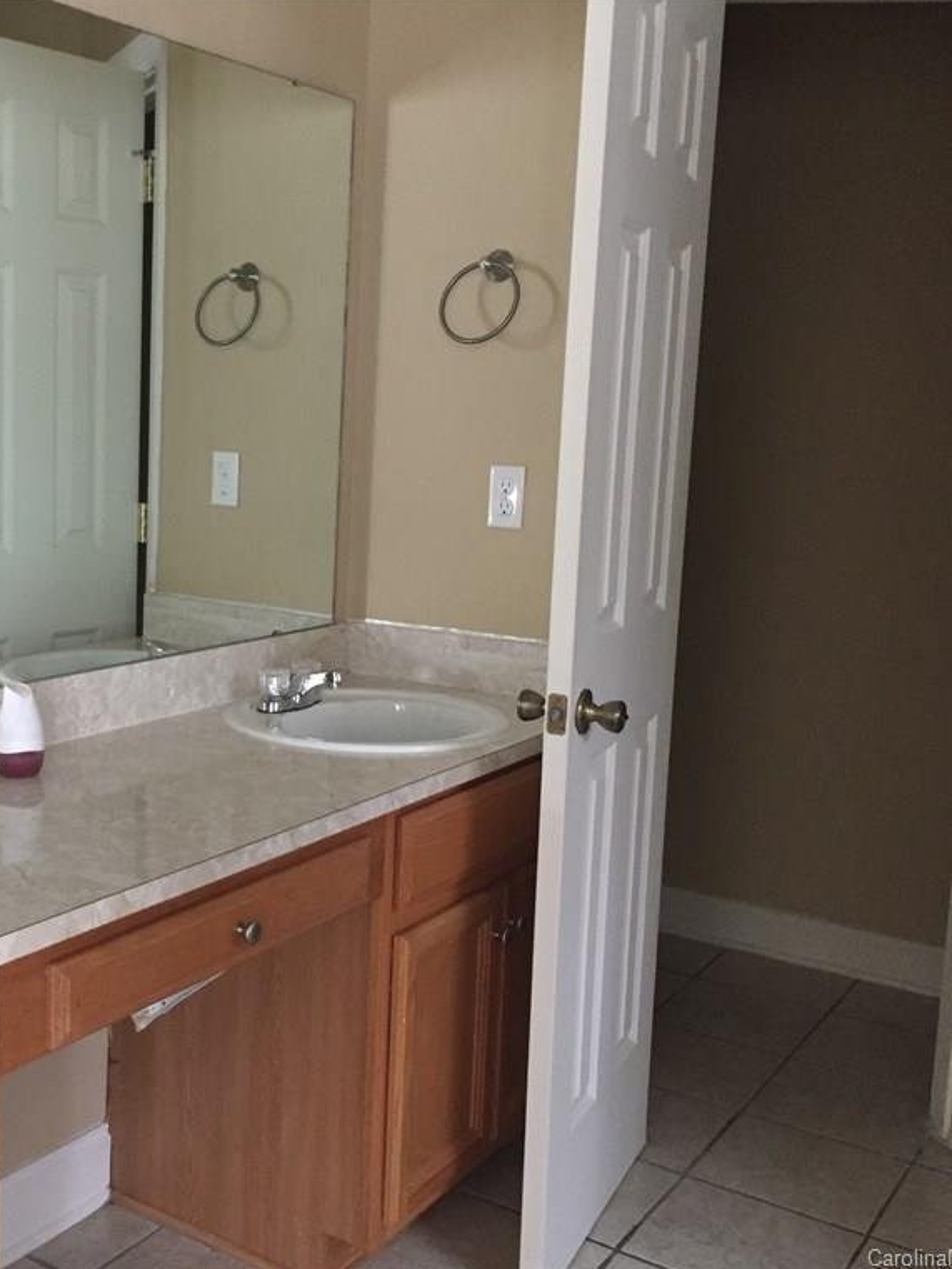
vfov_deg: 47.9
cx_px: 205
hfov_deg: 35.7
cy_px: 634
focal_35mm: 39
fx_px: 1430
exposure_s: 1/17
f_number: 2.2
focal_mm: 4.15
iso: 250
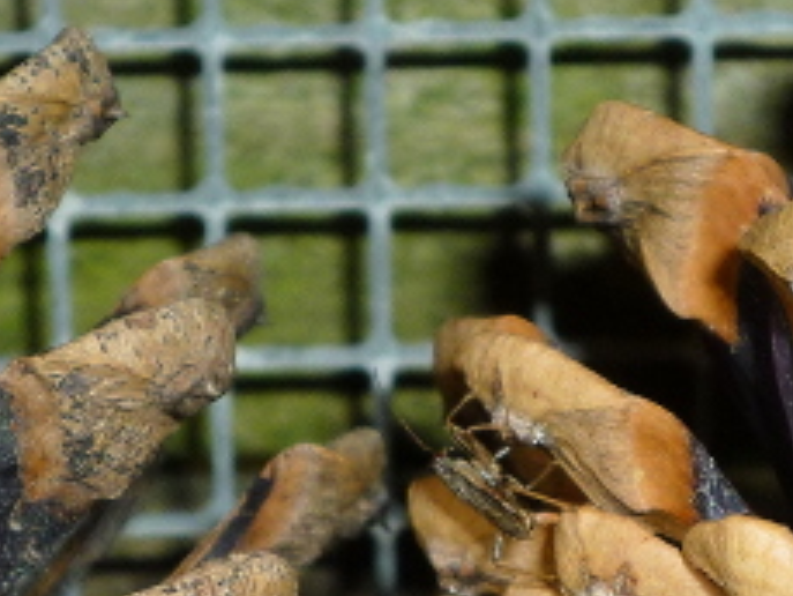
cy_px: 457
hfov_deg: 9.9
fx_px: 4561
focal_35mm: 199
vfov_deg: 7.5
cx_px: 474
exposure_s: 1/40
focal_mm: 10.9
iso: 100
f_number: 5.2
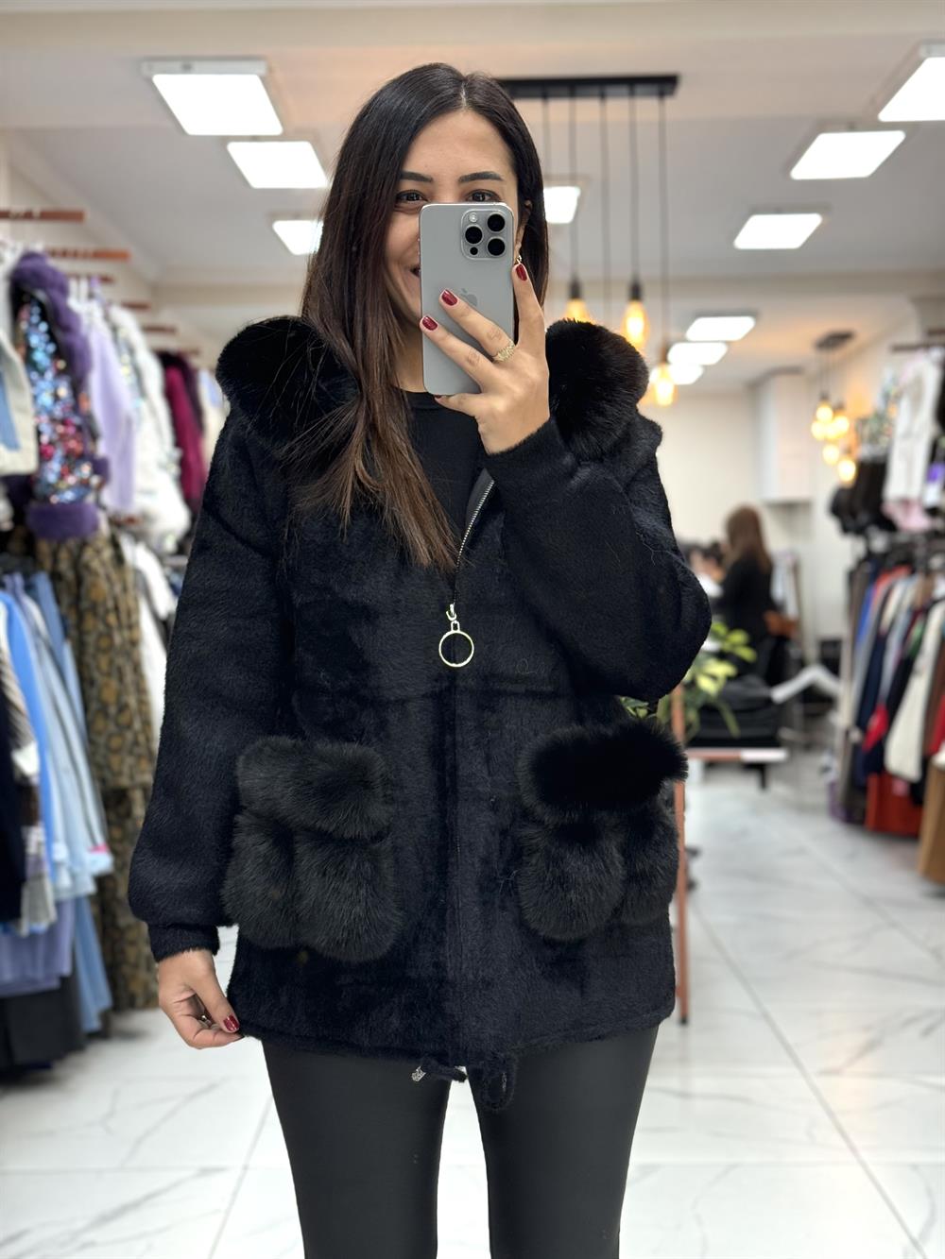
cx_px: 472
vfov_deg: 39.7
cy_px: 630
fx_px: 1747
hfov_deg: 30.3
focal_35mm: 48
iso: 125
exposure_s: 1/50
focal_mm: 6.76
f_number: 1.78
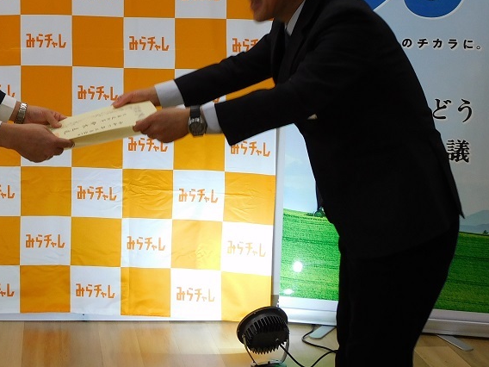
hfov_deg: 26.7
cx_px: 71
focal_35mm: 71
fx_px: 1003
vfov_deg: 20.6
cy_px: 91
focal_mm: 6.3
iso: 125
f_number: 3.8
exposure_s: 1/30
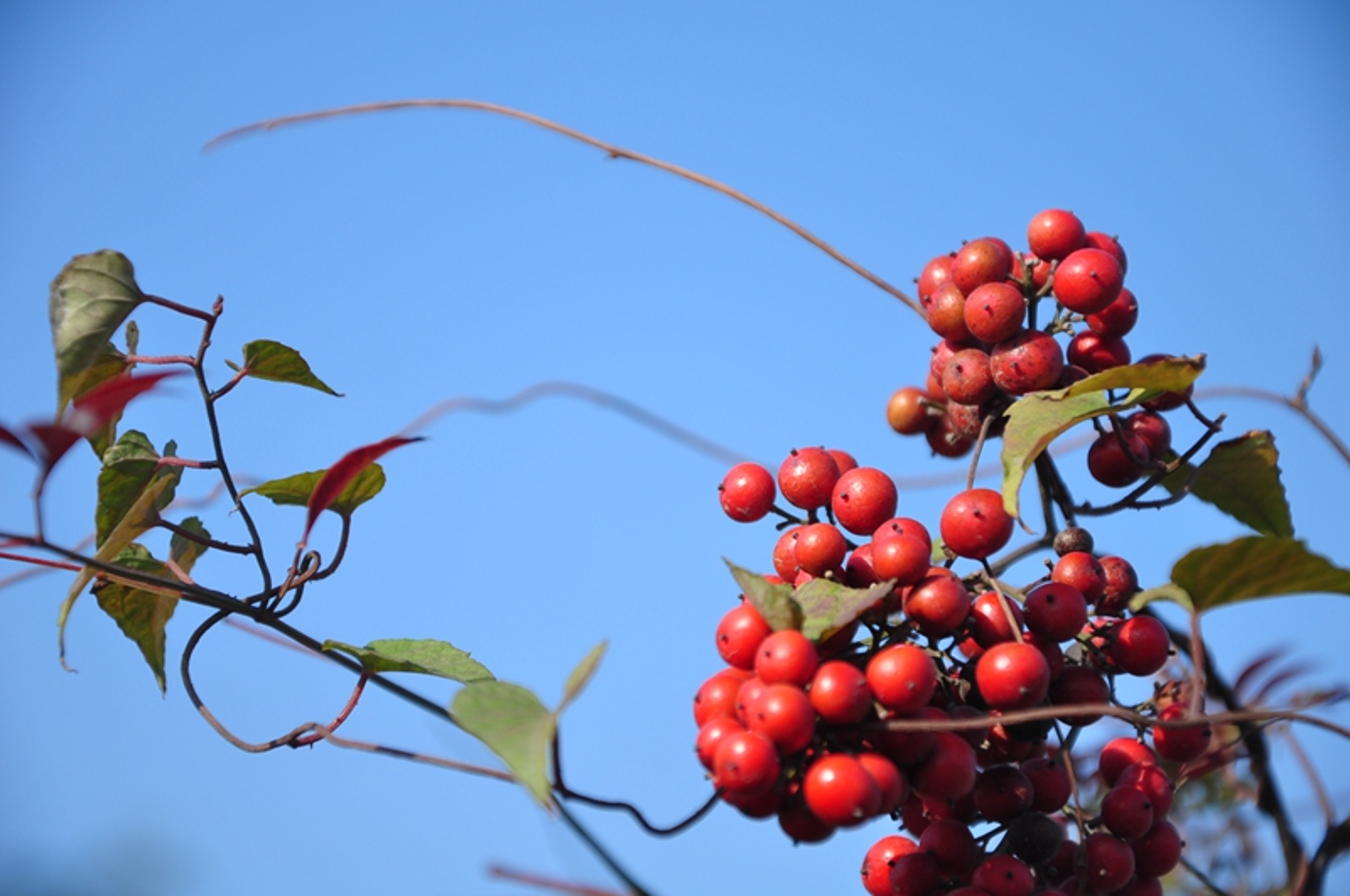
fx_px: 5898
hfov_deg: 13.1
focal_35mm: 158
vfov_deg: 8.7
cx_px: 675
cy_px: 448
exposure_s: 1/250
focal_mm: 105
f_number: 5.6
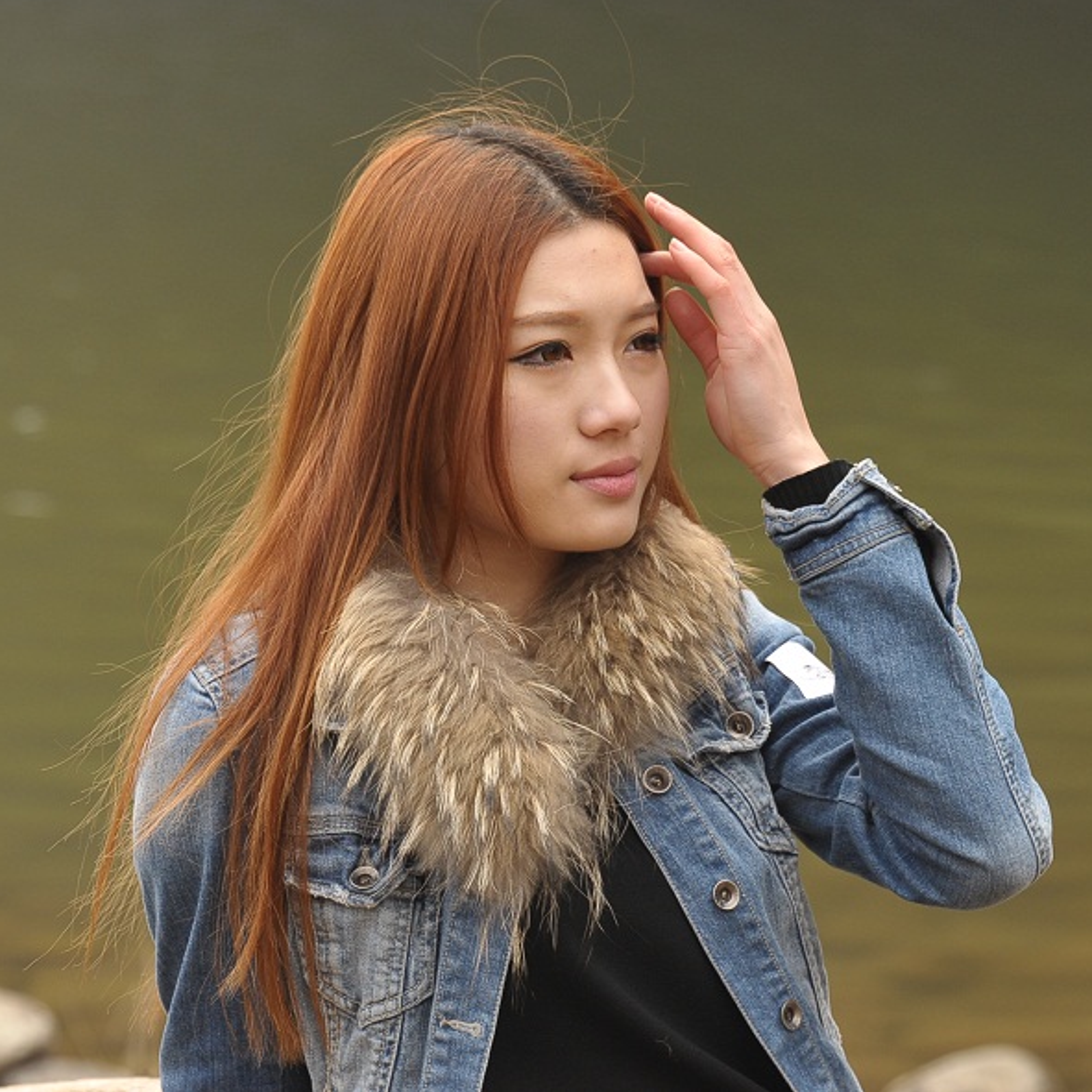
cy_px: 544
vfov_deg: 7.2
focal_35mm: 244
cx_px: 552
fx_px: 8708
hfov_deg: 7.2
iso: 800
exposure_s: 1/320
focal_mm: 190
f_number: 9
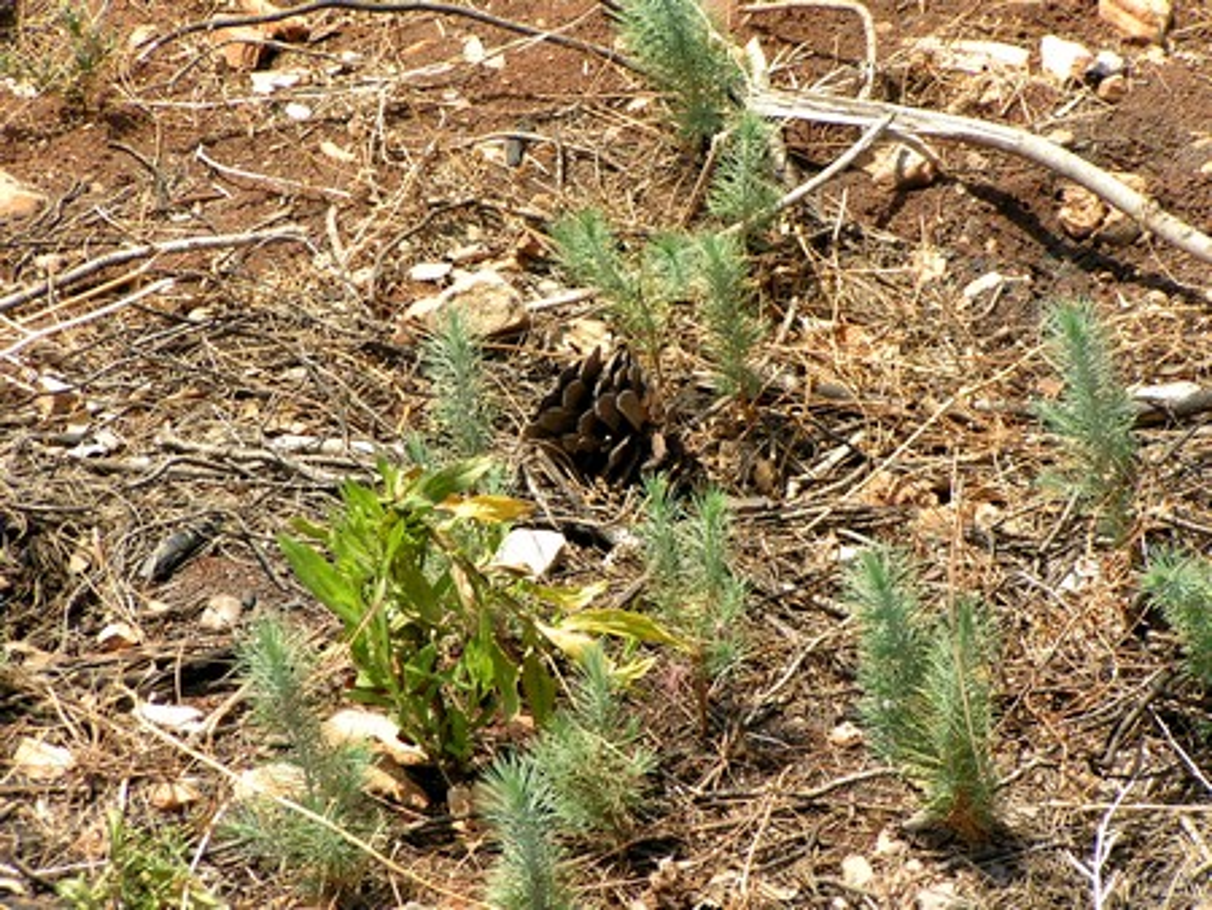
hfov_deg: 9.6
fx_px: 7216
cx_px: 606
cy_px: 455
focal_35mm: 206
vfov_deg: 7.2
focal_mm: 31.5
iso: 50
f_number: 5
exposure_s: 1/320
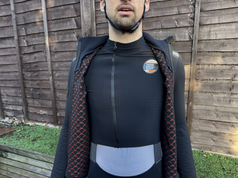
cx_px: 119
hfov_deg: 71.6
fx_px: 165
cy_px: 89
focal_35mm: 24
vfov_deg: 56.8
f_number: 1.78
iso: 100
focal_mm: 6.76
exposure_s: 1/121
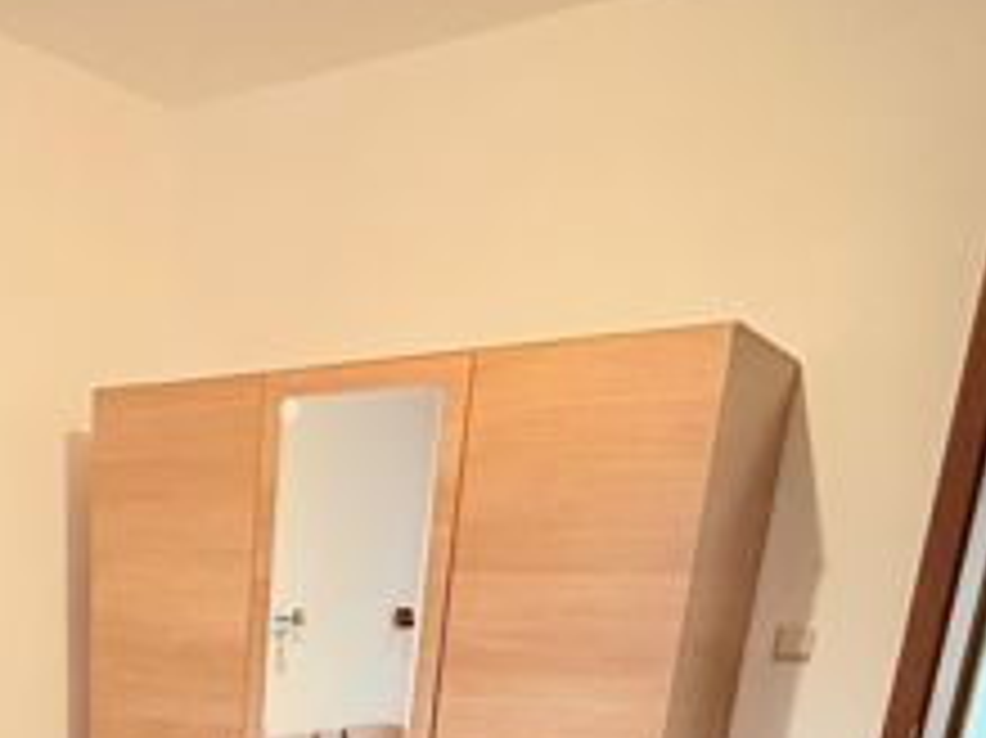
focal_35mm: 45
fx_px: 1281
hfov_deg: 39.5
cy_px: 1125
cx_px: 128
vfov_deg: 24.5
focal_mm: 2.22
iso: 800
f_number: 2.2
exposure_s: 1/50
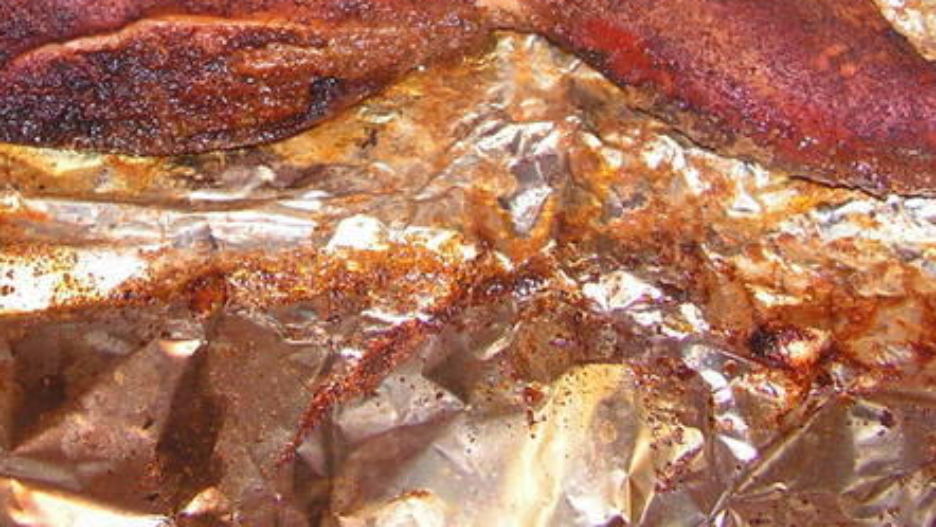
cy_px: -74
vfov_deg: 16.4
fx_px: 1763
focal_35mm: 71
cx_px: 294
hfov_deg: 29.5
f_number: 3.2
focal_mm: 6
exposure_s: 1/40
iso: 200
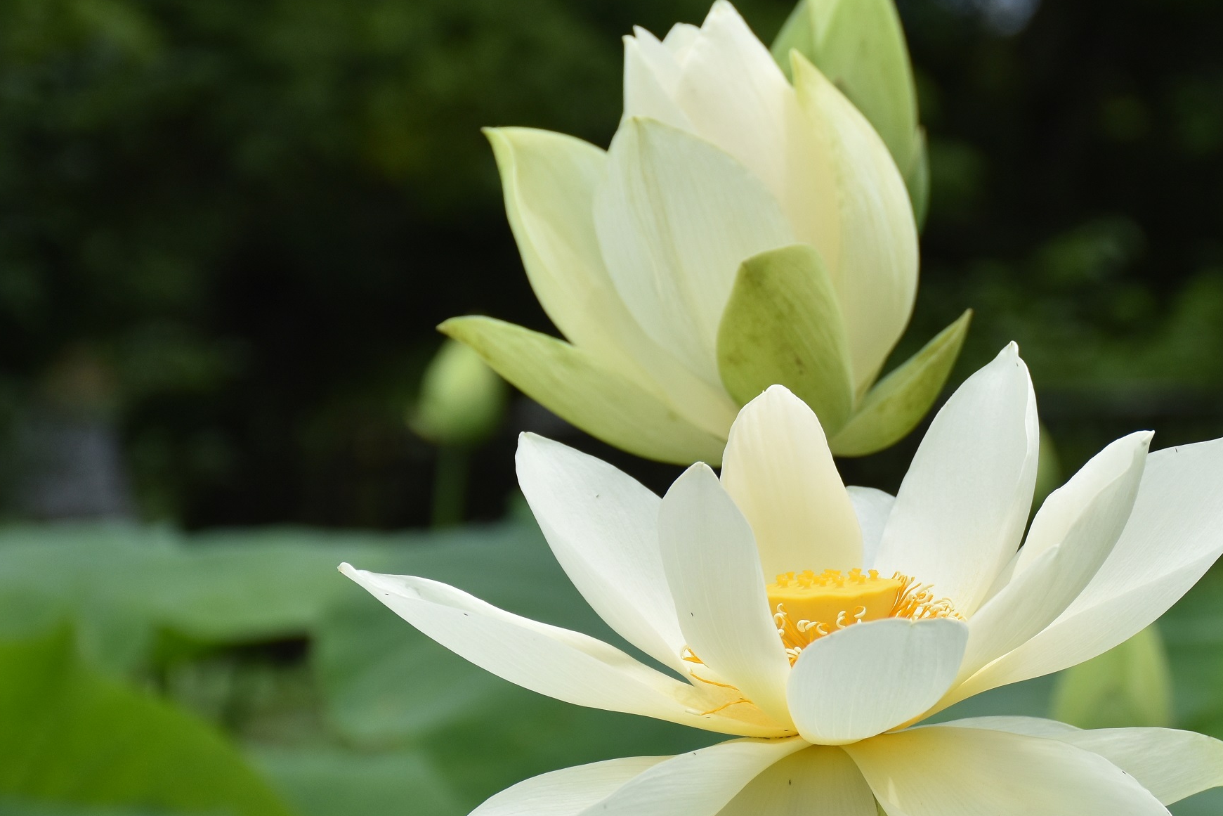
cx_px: 965
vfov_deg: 7.1
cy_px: 457
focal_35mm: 194
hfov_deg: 10.6
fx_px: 6586
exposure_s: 1/1000
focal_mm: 75
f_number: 8
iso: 280
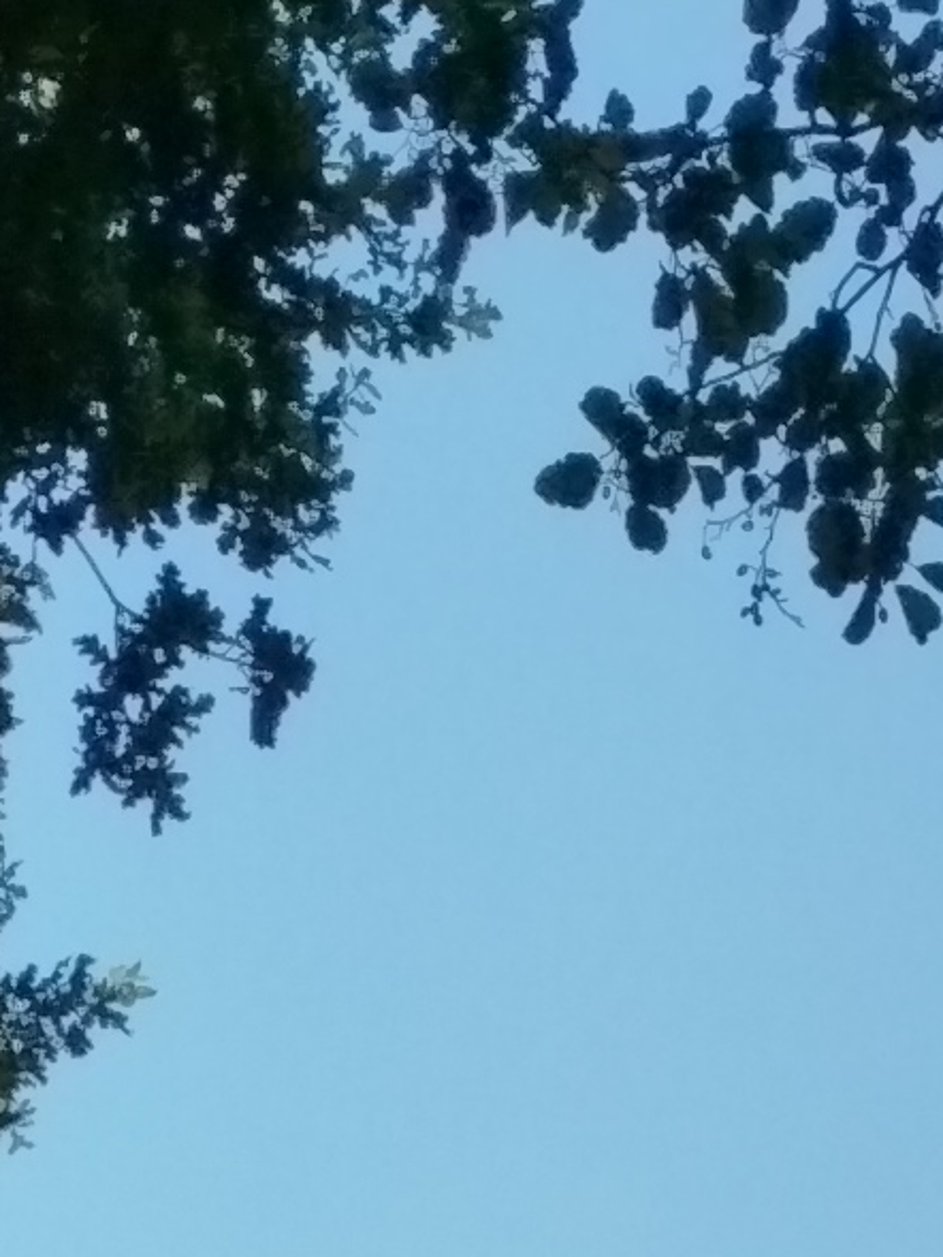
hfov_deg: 9.0
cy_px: 4219
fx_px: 5918
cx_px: -70
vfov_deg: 8.9
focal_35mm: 163
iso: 50
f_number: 1.7
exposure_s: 1/865
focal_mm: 5.31
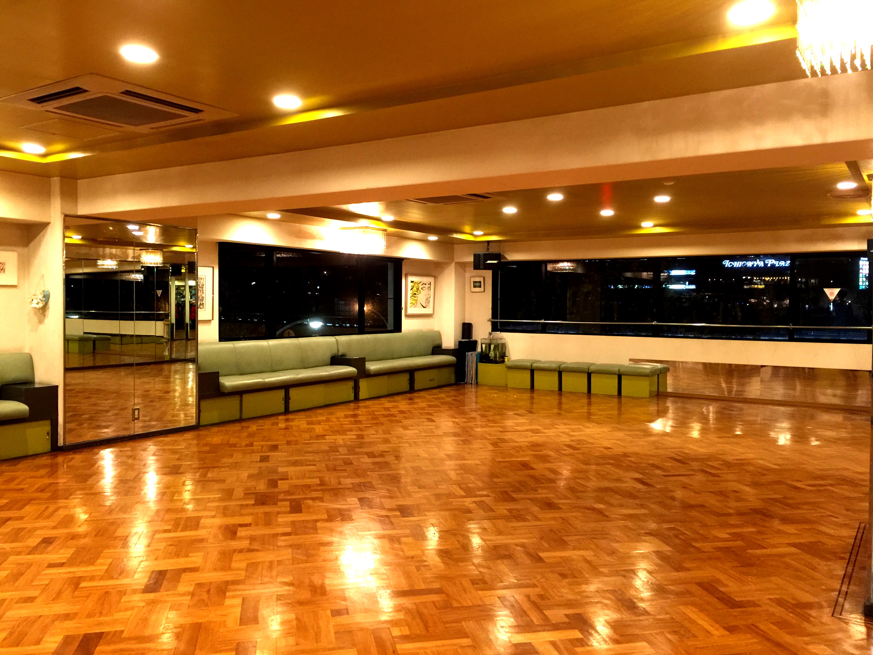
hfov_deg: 61.7
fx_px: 731
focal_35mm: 29
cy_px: 328
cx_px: 436
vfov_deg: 48.2
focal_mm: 4.15
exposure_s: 1/15
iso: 125
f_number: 2.2
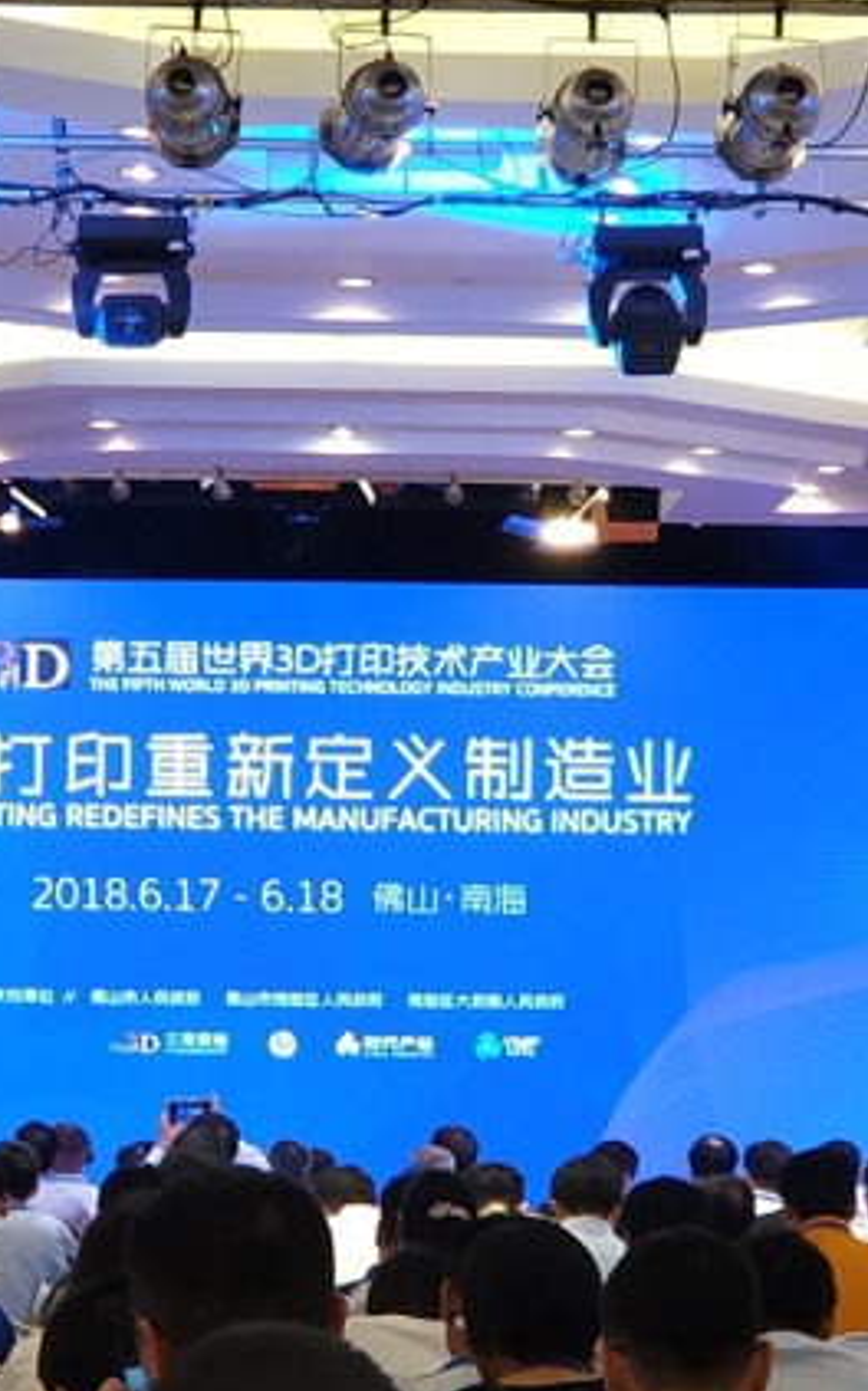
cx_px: 276
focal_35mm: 82
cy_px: 756
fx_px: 3107
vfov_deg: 25.2
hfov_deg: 15.9
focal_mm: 6.06
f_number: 2.6
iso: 500
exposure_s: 1/50
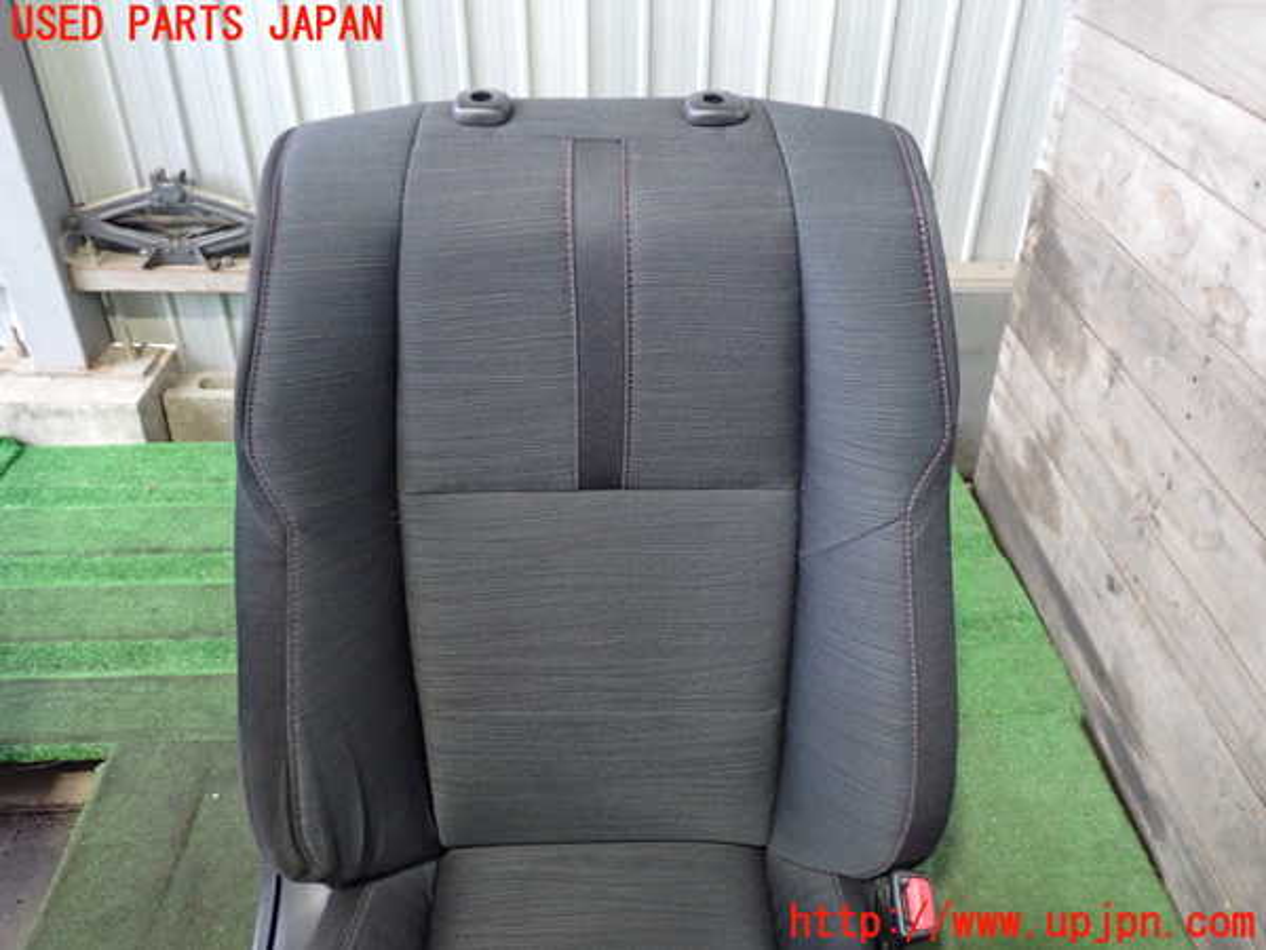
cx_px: 633
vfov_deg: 46.8
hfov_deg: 60.0
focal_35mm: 30
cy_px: 475
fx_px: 1097
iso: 800
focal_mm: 5.4
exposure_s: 1/25
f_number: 2.3
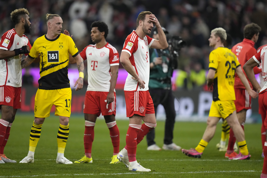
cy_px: 89
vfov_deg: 3.4
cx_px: 134
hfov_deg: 5.2
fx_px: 2966
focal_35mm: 400
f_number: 2.8
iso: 3200
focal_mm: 400
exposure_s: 1/2500
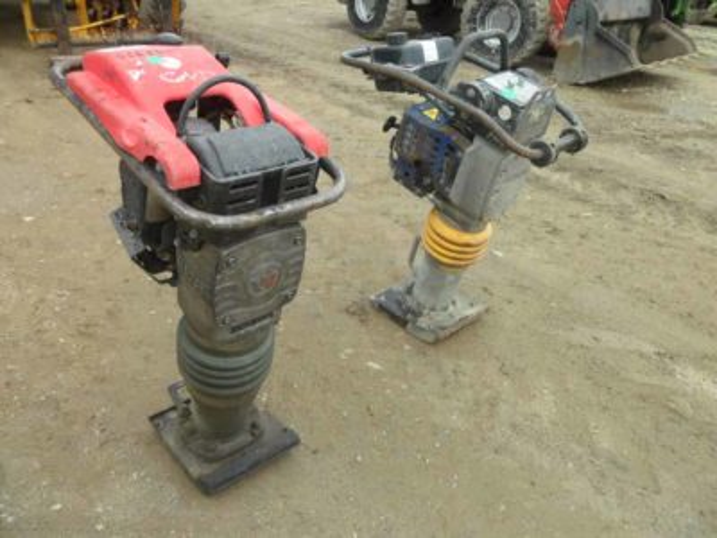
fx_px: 559
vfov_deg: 51.4
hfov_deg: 65.3
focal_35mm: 27
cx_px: 358
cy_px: 269
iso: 80
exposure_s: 1/250
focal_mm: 4.9
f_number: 3.5
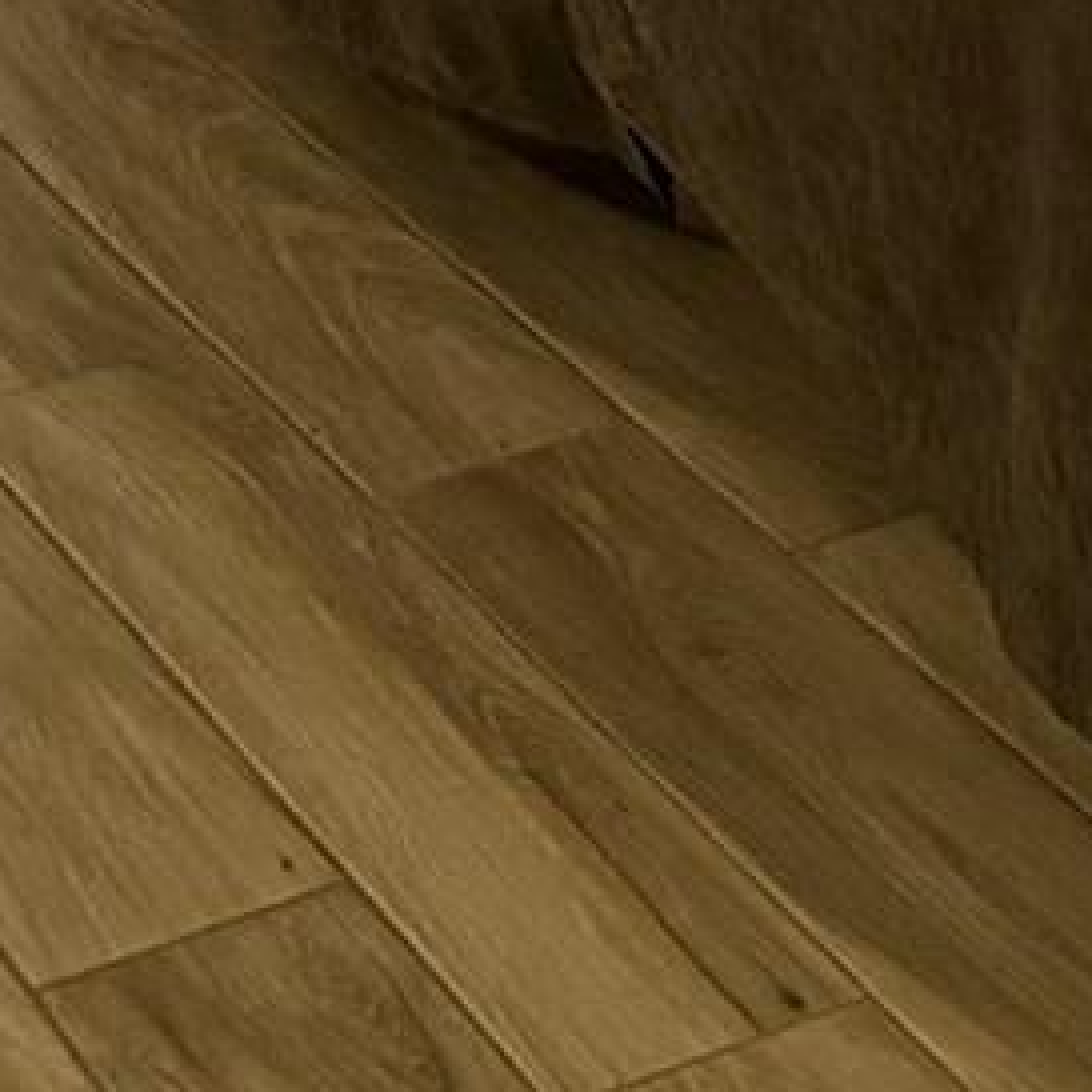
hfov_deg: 10.1
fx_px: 5675
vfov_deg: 9.2
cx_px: 2228
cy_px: -1940
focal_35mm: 159
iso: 640
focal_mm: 6.76
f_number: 1.78
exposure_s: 1/40
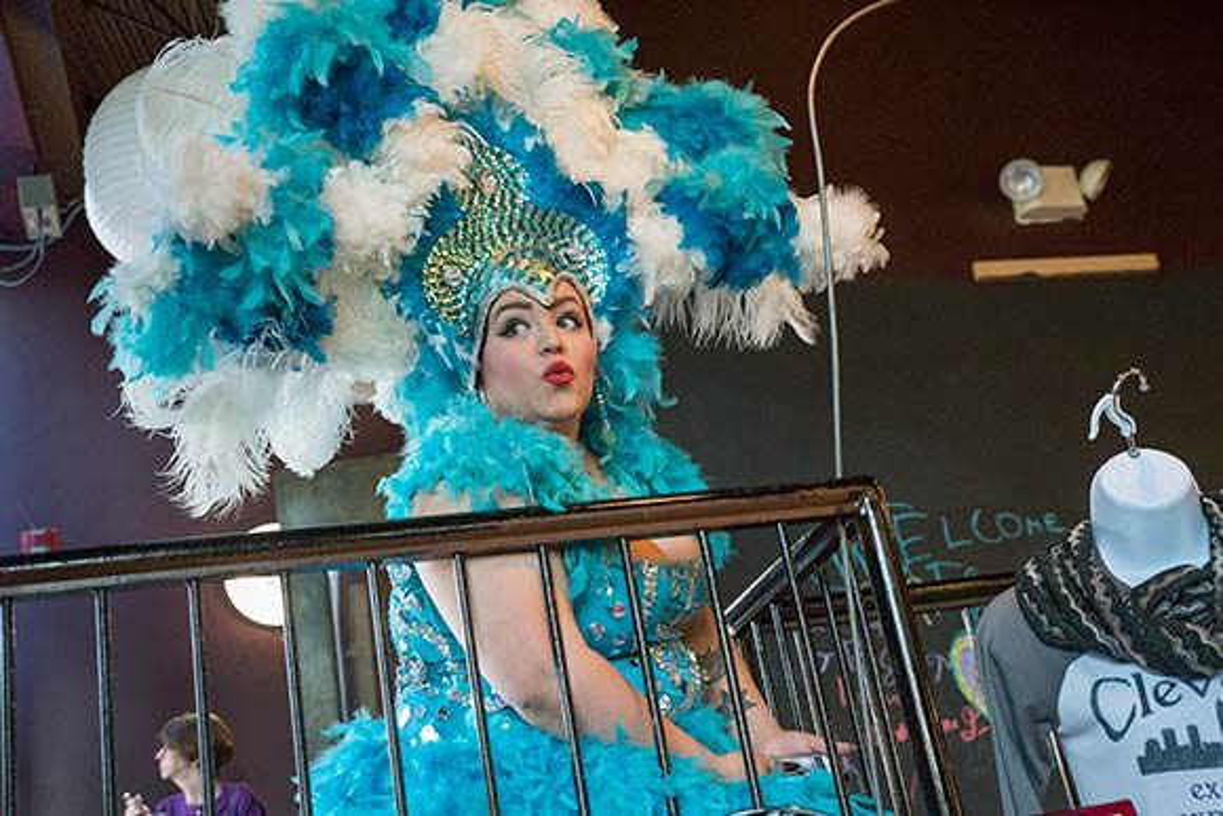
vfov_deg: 33.4
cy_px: 408
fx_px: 1359
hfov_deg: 48.4
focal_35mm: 40
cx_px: 612
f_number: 5.6
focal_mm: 40
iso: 5000
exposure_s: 1/350
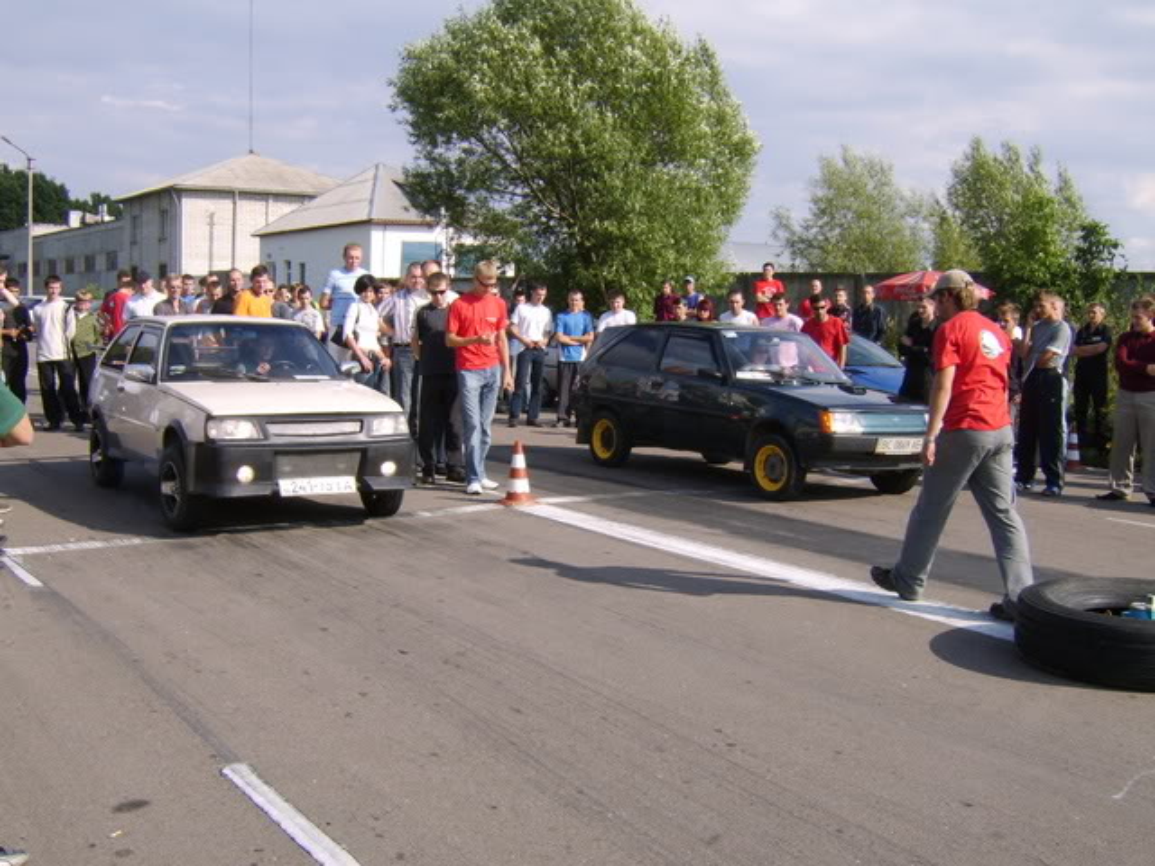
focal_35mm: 31
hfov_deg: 58.4
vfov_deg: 45.4
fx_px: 1034
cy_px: 433
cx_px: 578
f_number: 6.7
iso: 71
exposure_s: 1/272
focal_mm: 8.13
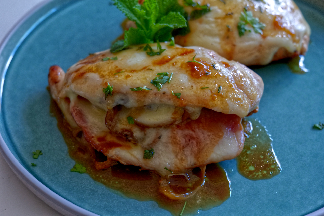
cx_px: 162
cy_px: 108
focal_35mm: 60
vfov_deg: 22.6
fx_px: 540
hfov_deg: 33.4
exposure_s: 1/80
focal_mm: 60
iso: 3200
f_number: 7.1
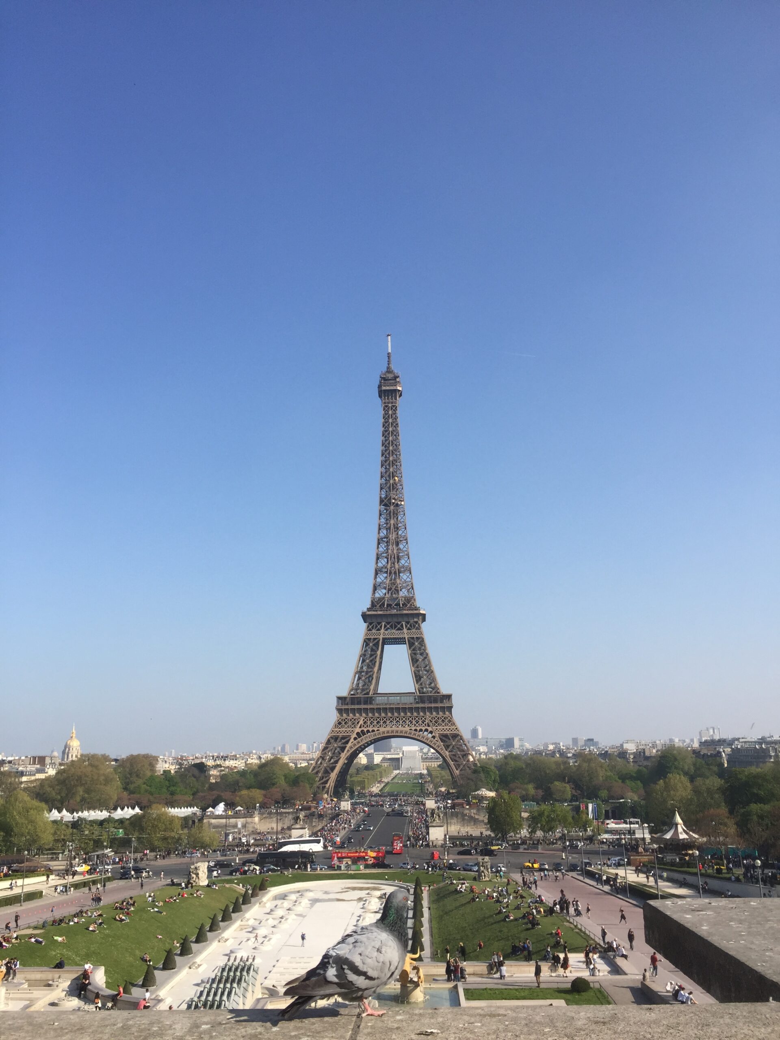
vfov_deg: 61.7
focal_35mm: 29
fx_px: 871
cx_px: 390
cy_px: 520
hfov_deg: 48.2
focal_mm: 4.15
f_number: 2.2
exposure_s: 1/1883
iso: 32
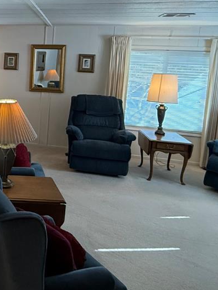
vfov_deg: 45.9
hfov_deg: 30.6
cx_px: -43
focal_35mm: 40
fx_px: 336
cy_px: 92
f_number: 2.2
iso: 400
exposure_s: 1/120
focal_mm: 2.22
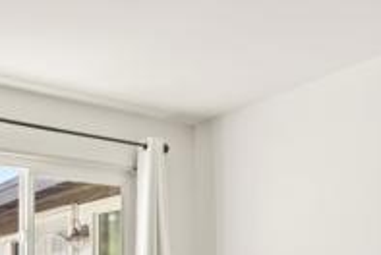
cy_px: 288
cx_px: 139
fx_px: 551
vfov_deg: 24.2
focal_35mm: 52
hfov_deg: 37.9
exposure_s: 1/8
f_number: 8
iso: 500
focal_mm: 16
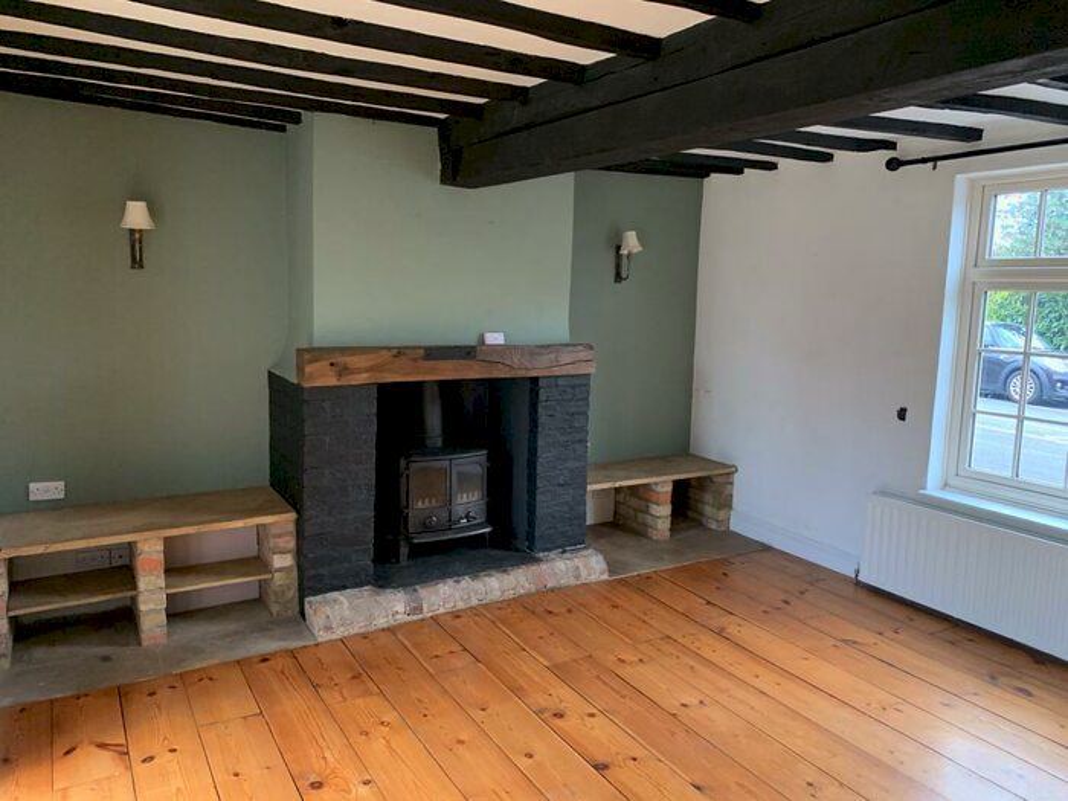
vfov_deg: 53.1
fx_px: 802
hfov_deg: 67.3
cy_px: 400
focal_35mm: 26
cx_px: 534
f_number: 1.8
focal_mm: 4.25
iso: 400
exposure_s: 1/55
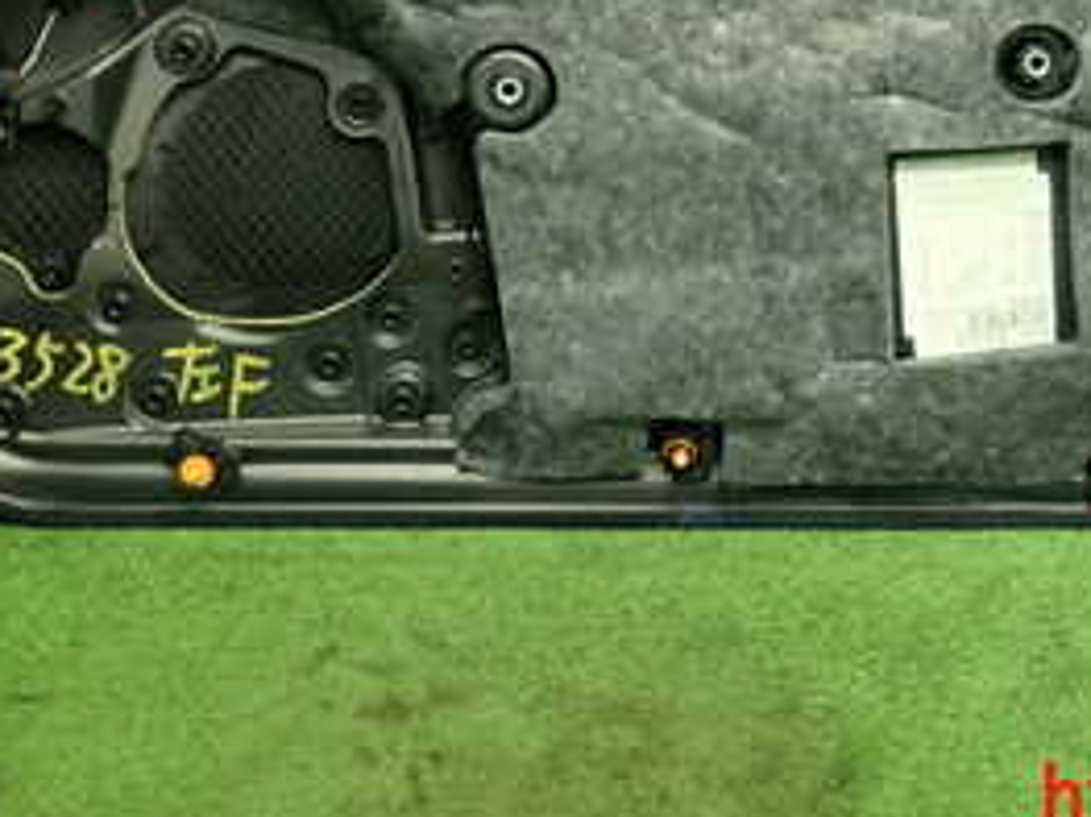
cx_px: 734
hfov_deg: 33.5
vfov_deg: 24.0
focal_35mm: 57
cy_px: -79
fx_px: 1796
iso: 200
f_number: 2
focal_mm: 4.5
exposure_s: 1/40
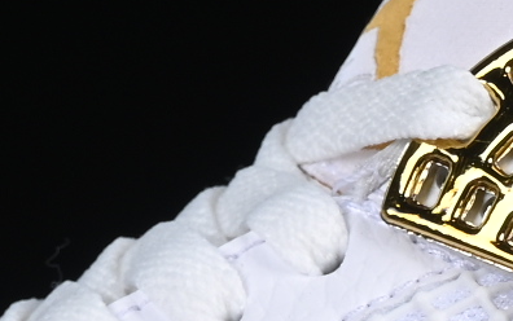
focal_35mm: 537
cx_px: 290
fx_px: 7512
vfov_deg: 2.4
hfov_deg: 3.9
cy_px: 457
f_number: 9
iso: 160
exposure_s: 1/80
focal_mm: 50
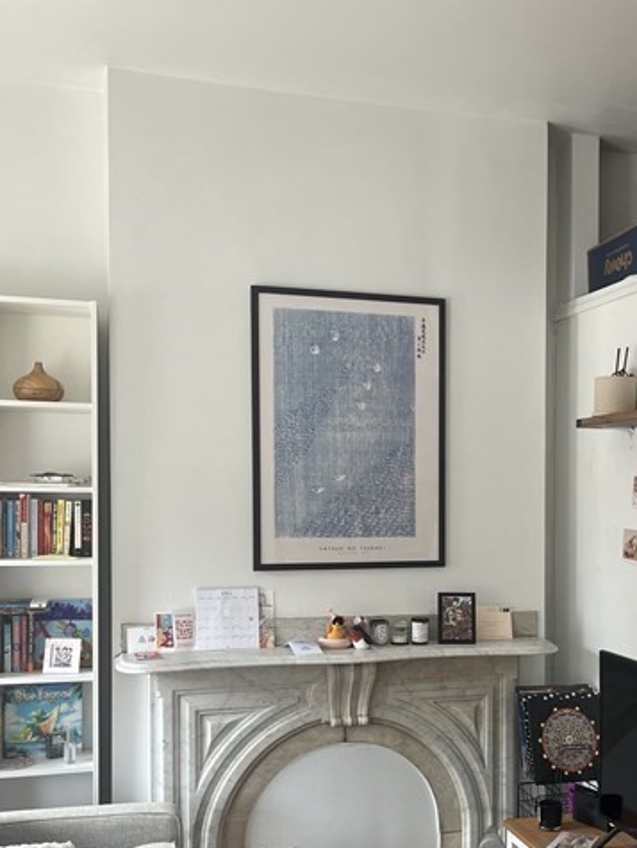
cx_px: 446
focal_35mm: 42
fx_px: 1029
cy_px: 528
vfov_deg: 44.4
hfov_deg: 33.9
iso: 80
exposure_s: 1/122
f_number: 1.6
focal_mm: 5.1
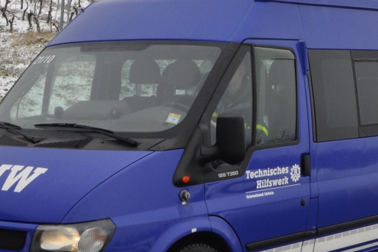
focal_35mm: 63
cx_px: 207
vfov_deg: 21.5
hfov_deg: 31.9
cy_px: 170
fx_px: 662
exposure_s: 1/640
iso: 640
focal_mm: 24
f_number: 13
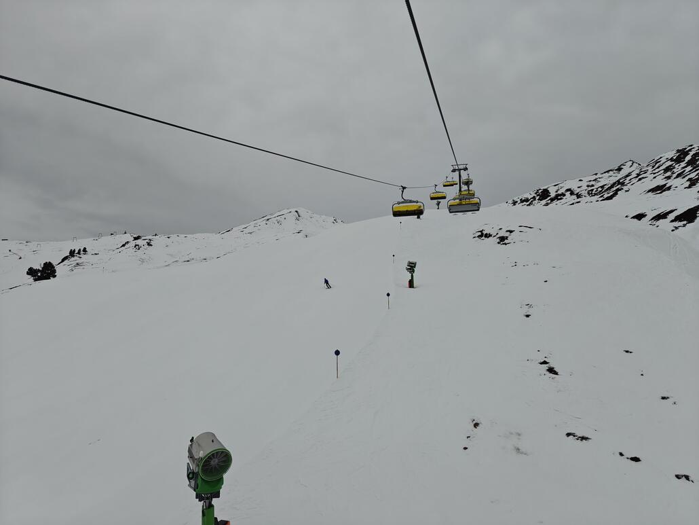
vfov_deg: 58.9
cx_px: 350
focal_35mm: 23
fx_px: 465
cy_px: 262
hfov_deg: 73.9
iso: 50
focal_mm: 6.06
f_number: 1.6
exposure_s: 1/1065
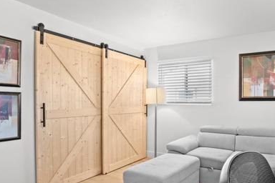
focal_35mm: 25
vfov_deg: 51.2
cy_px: 100
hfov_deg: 69.8
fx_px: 191
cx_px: 180
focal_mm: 10
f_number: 8
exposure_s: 2
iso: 100
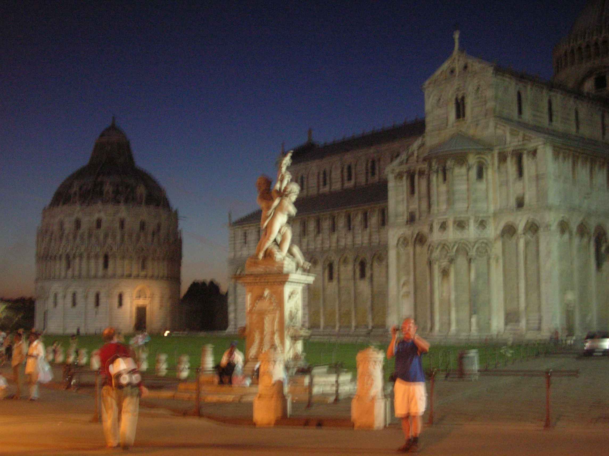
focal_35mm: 48
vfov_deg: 30.2
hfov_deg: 39.7
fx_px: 844
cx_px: 304
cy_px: 228
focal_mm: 8
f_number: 3.2
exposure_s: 1/1.5
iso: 200
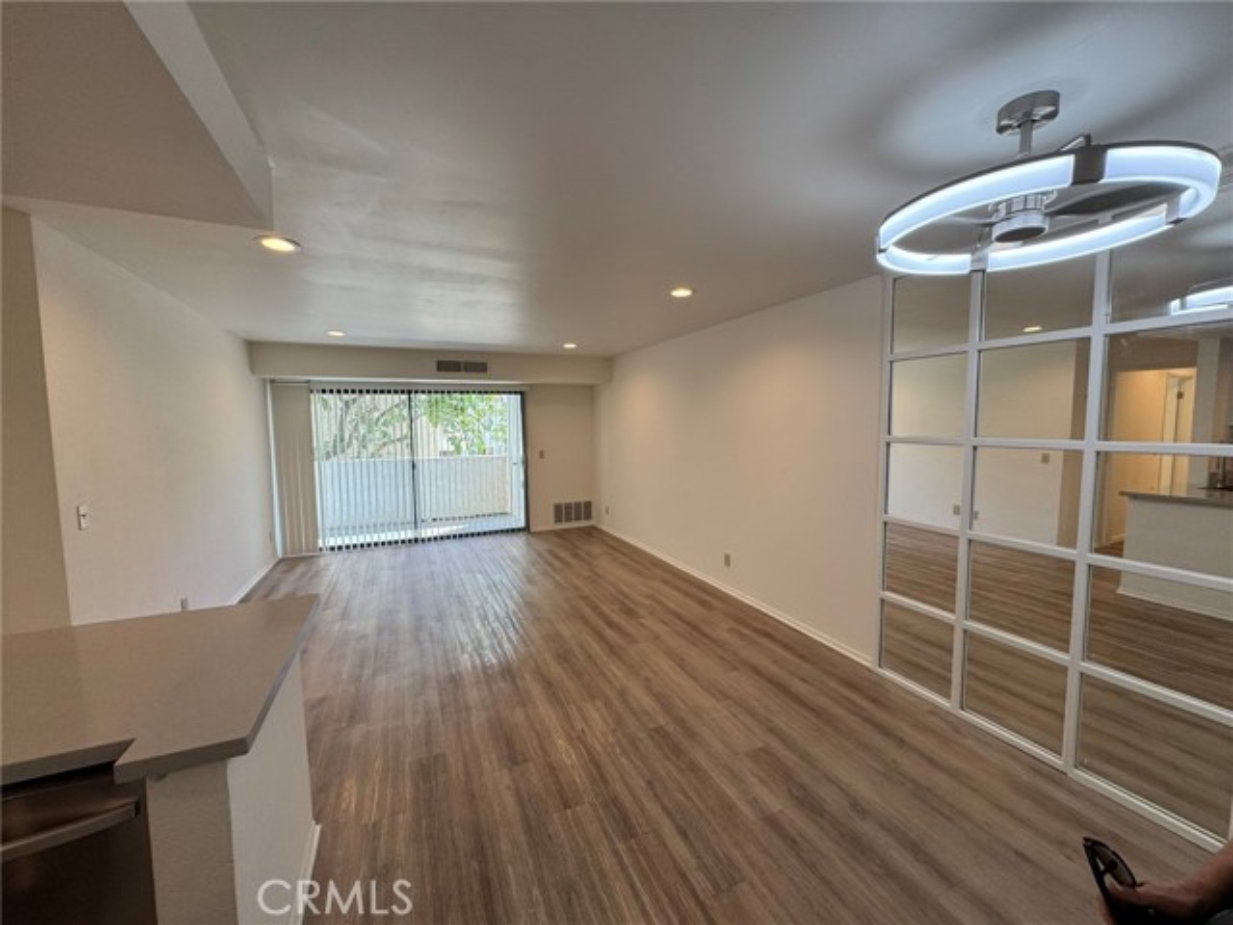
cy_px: 462
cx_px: 616
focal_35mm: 14
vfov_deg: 85.7
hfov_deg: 102.1
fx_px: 499
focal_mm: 2.22
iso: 80
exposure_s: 1/120
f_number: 2.2
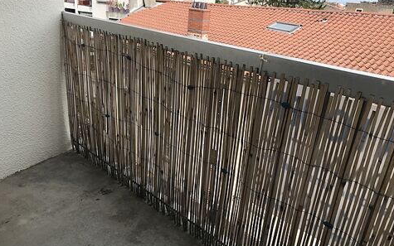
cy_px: 128
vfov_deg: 41.8
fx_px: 322
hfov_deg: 62.9
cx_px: 197
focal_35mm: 30
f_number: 1.8
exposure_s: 1/1041
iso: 20
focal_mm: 3.99
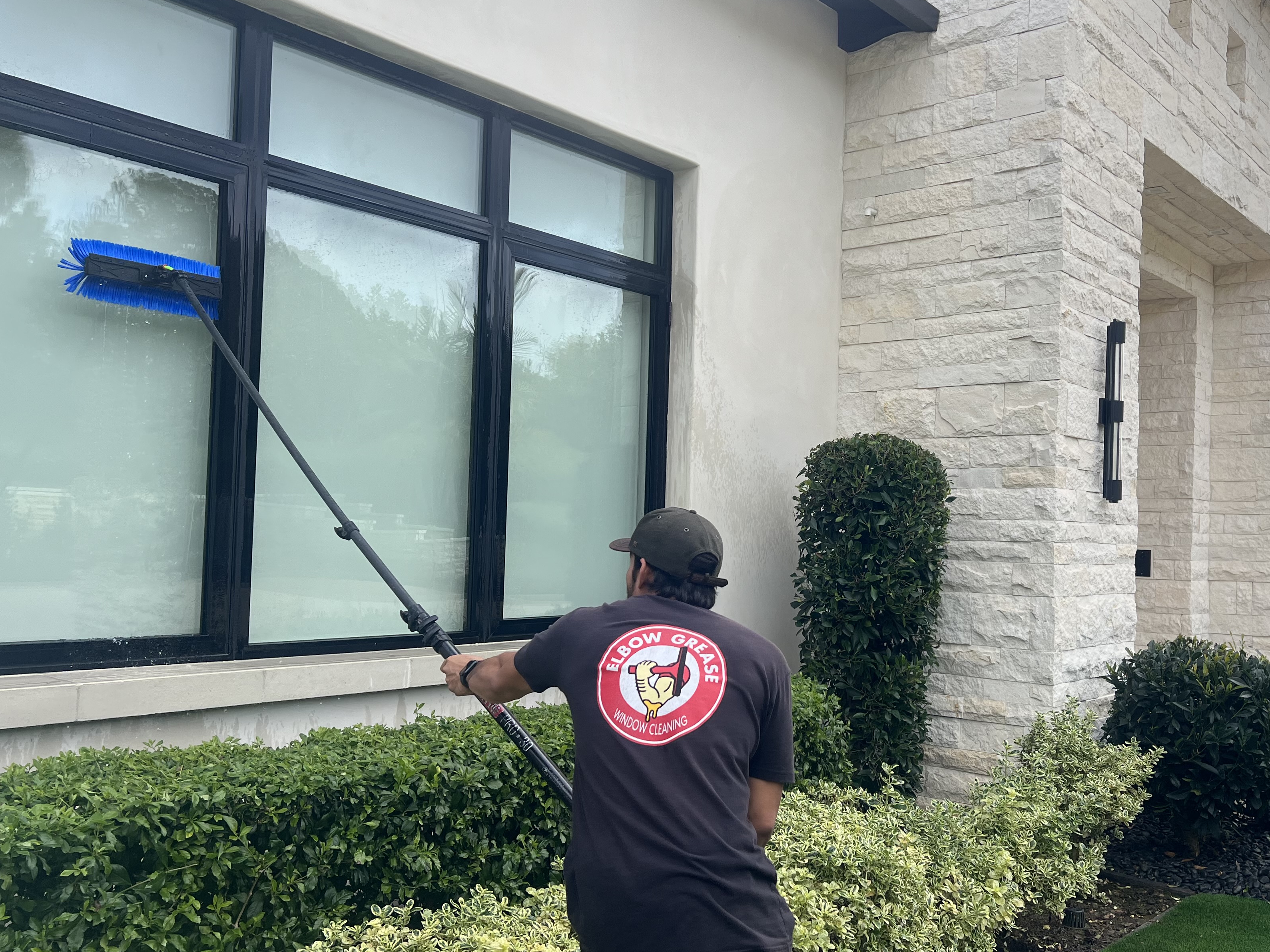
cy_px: 496
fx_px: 1211
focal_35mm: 33
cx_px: 779
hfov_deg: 54.8
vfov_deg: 42.9
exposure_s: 1/1972
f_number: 1.5
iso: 50
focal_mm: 5.7
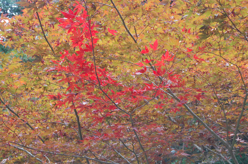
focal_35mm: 82
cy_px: 82
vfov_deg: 16.5
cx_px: 124
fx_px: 567
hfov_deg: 24.7
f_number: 5.6
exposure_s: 1/30
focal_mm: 55
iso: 400
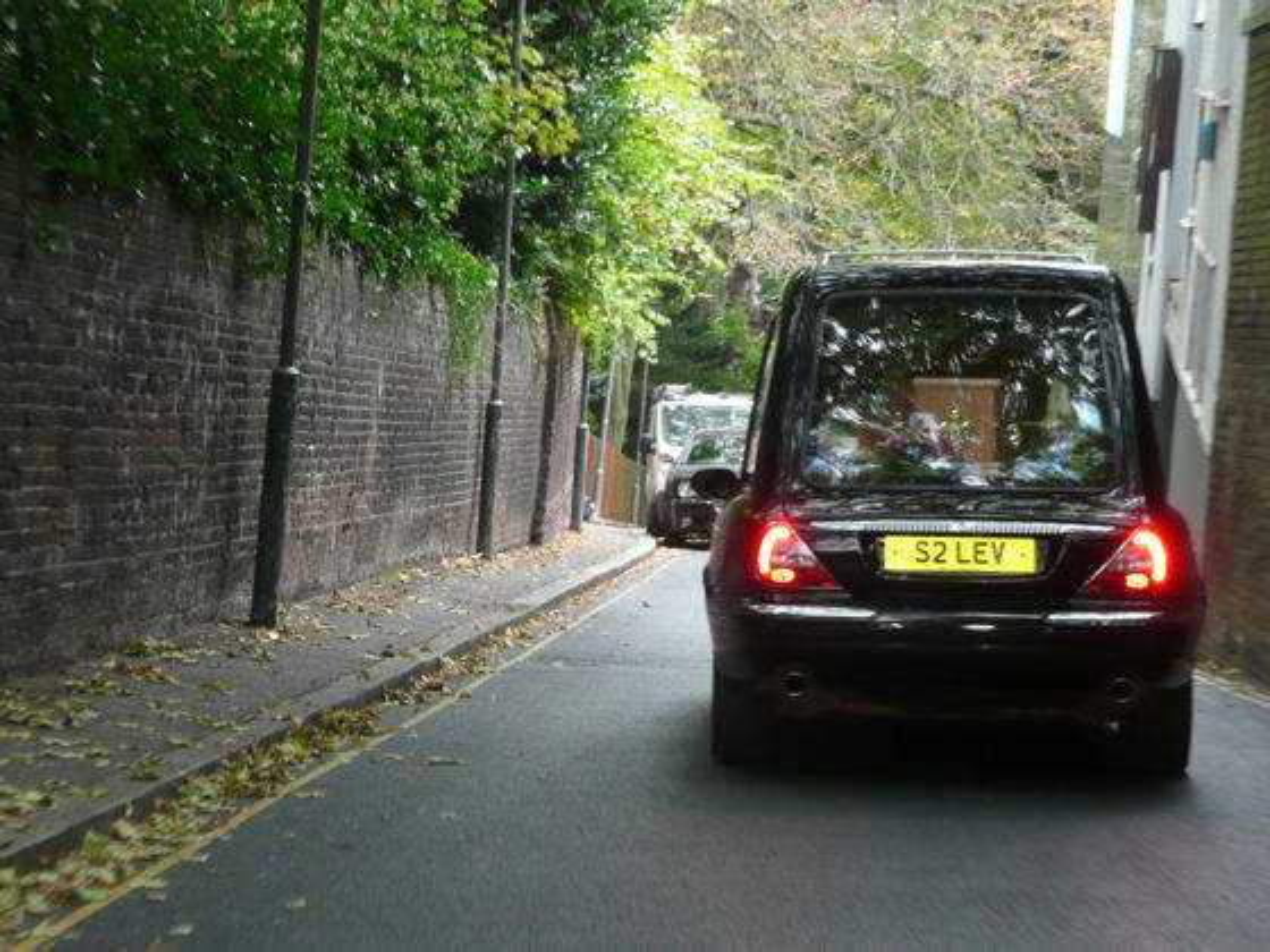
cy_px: 476
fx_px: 4366
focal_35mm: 119
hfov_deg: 16.6
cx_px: 635
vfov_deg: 12.5
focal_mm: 19.5
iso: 200
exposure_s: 1/30
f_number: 4.7
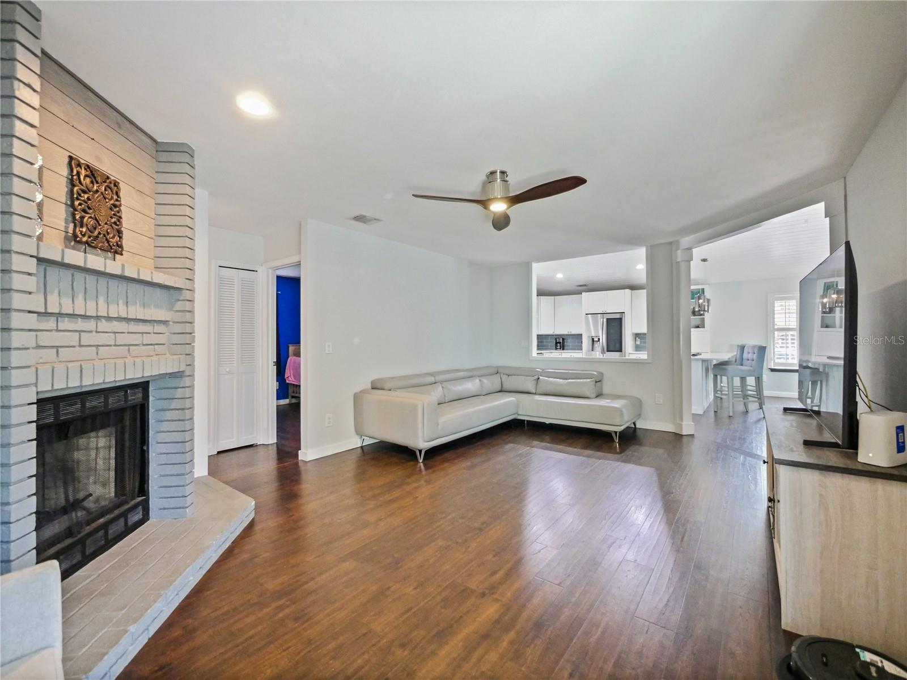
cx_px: 454
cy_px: 340
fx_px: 367
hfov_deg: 102.1
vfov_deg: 85.6
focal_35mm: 14
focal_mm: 7
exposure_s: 1/60
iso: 2500
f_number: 4
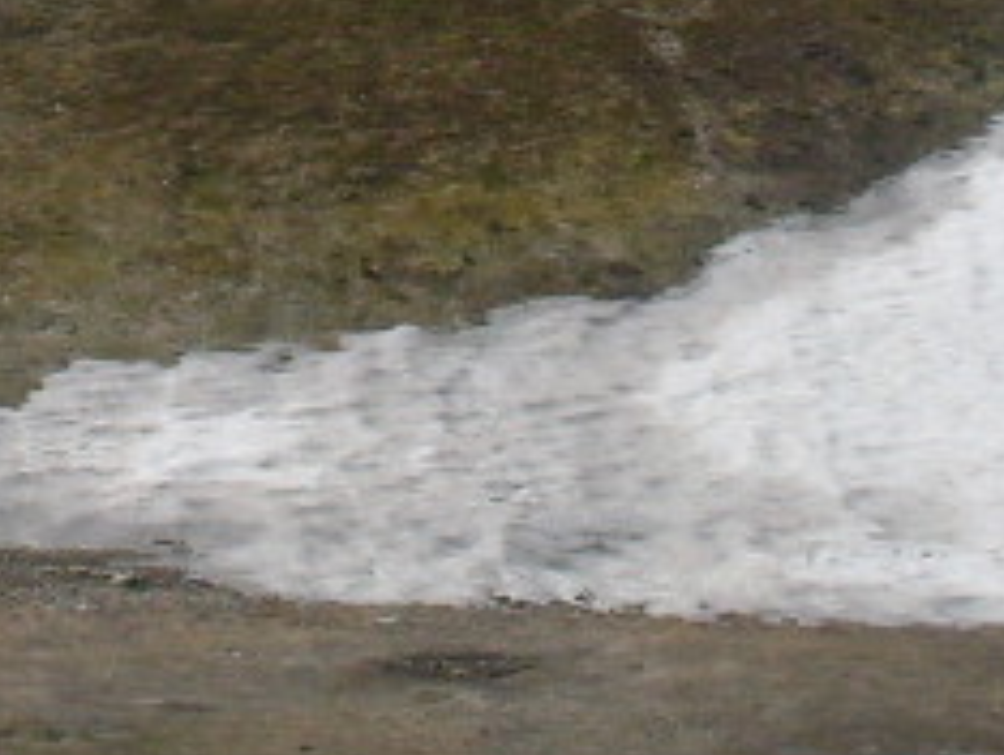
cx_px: 232
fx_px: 4820
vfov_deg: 8.7
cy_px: -523
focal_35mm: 166
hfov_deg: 11.9
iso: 80
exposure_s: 1/350
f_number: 8.4
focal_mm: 6.3
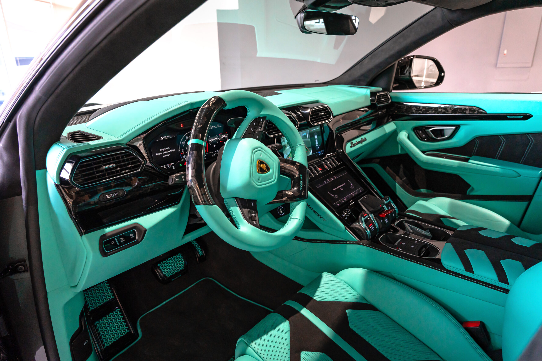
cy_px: 180
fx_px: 361
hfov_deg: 73.7
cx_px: 271
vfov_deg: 53.1
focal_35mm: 24
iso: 1250
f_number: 5
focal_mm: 24
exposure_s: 1/200
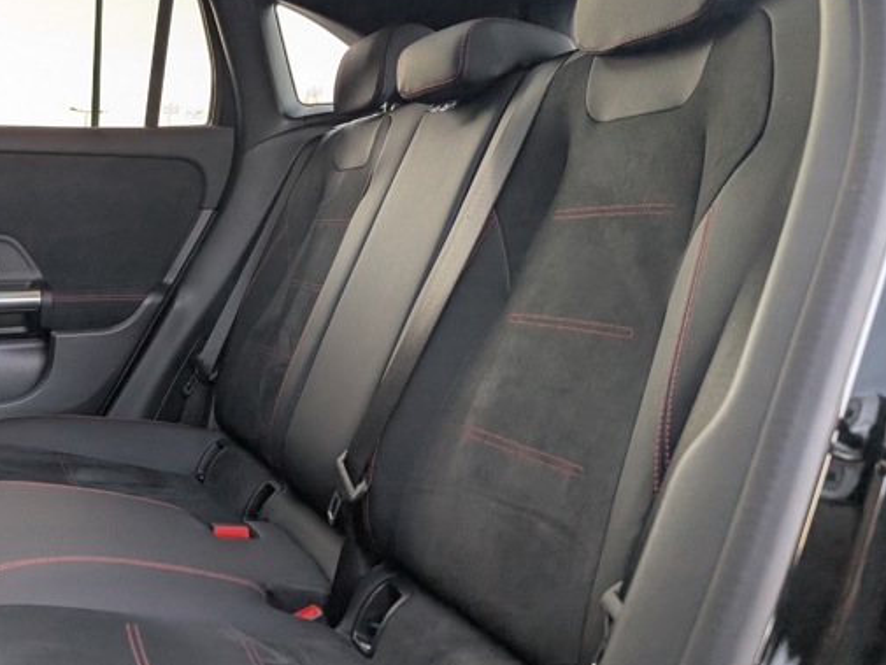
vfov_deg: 37.1
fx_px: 973
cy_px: 193
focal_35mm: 38
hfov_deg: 47.5
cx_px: 246
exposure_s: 1/120
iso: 52
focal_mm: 6.9
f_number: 1.68
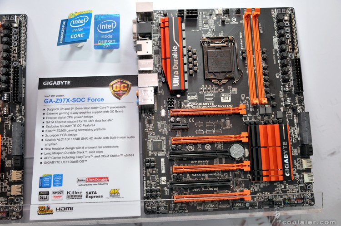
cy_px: 113
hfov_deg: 48.0
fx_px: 383
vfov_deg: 32.9
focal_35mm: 40
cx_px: 170
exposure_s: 1/60
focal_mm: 27
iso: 400
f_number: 5
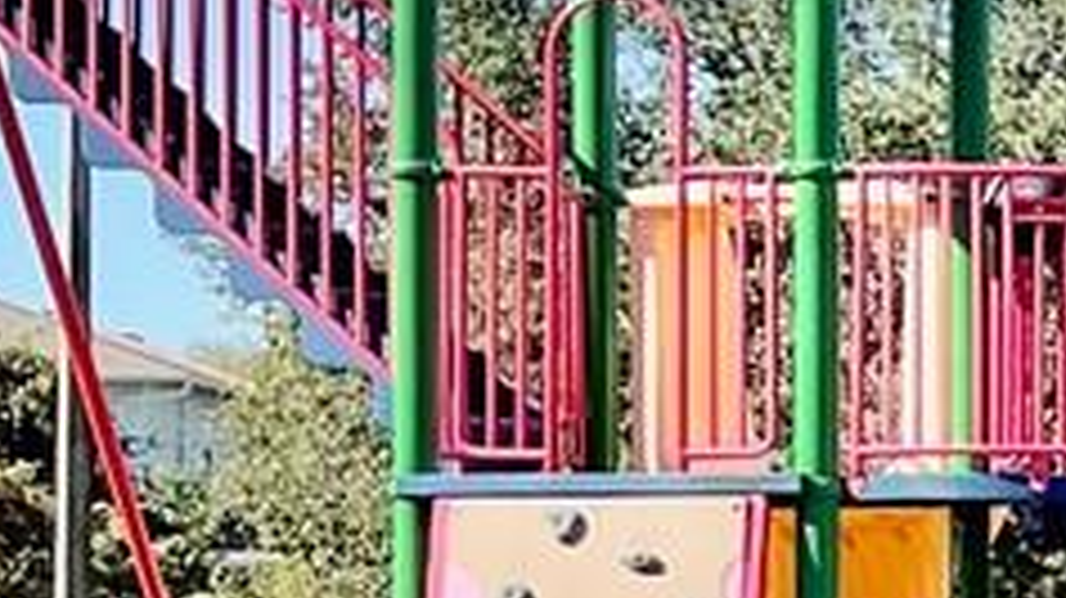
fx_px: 5396
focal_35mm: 191
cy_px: 454
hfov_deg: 8.9
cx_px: 3346
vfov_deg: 6.3
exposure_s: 1/1715
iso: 32
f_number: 1.6
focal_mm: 5.1
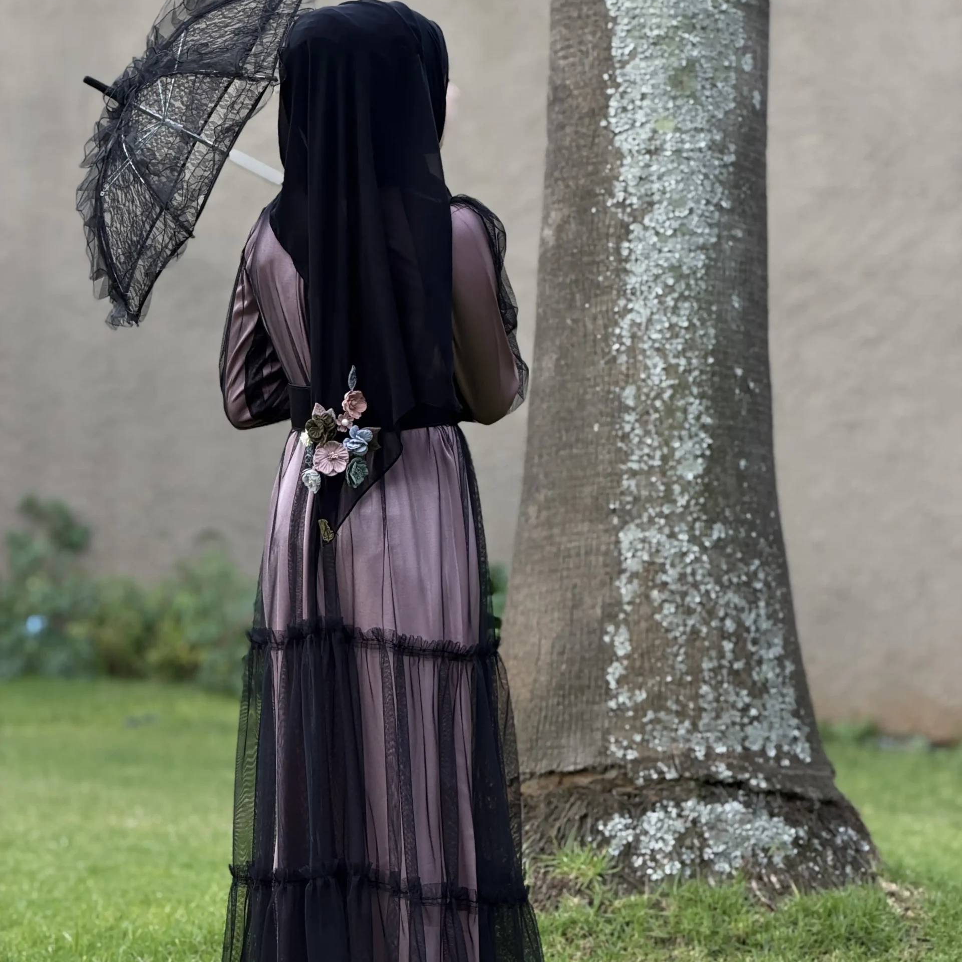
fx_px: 3710
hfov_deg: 14.8
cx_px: 481
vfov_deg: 14.8
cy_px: 538
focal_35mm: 118
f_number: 2.8
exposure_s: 1/174
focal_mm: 16.9
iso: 50
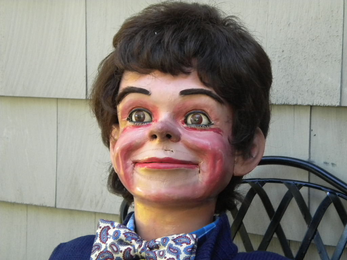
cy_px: 130
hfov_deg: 24.7
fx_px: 792
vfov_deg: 18.7
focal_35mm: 79
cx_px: 174
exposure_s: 1/66.2
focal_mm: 14.3
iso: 400
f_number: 5.1
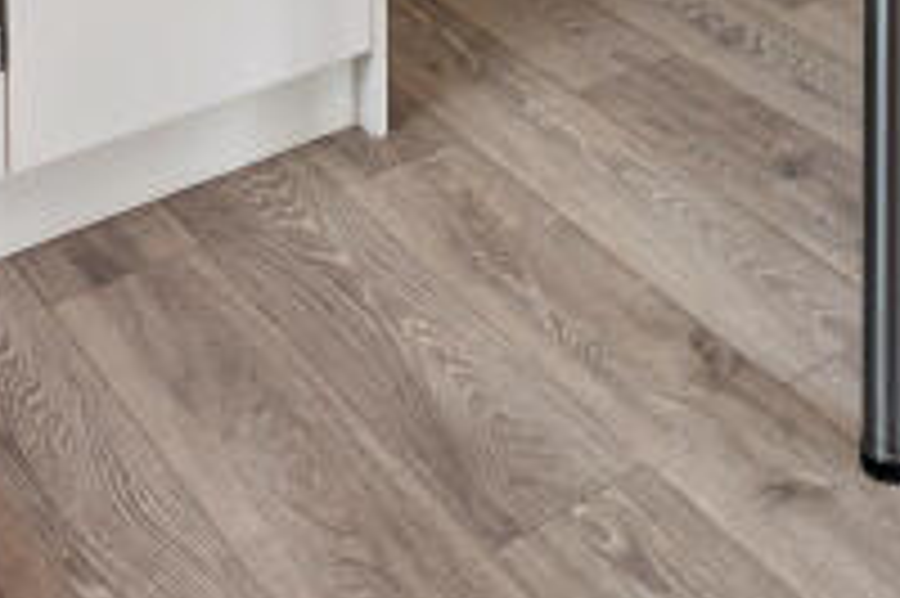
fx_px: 1599
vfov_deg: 15.2
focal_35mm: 64
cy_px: -726
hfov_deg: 31.1
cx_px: 616
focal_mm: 2.02
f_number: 1.7
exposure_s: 1/104
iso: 44
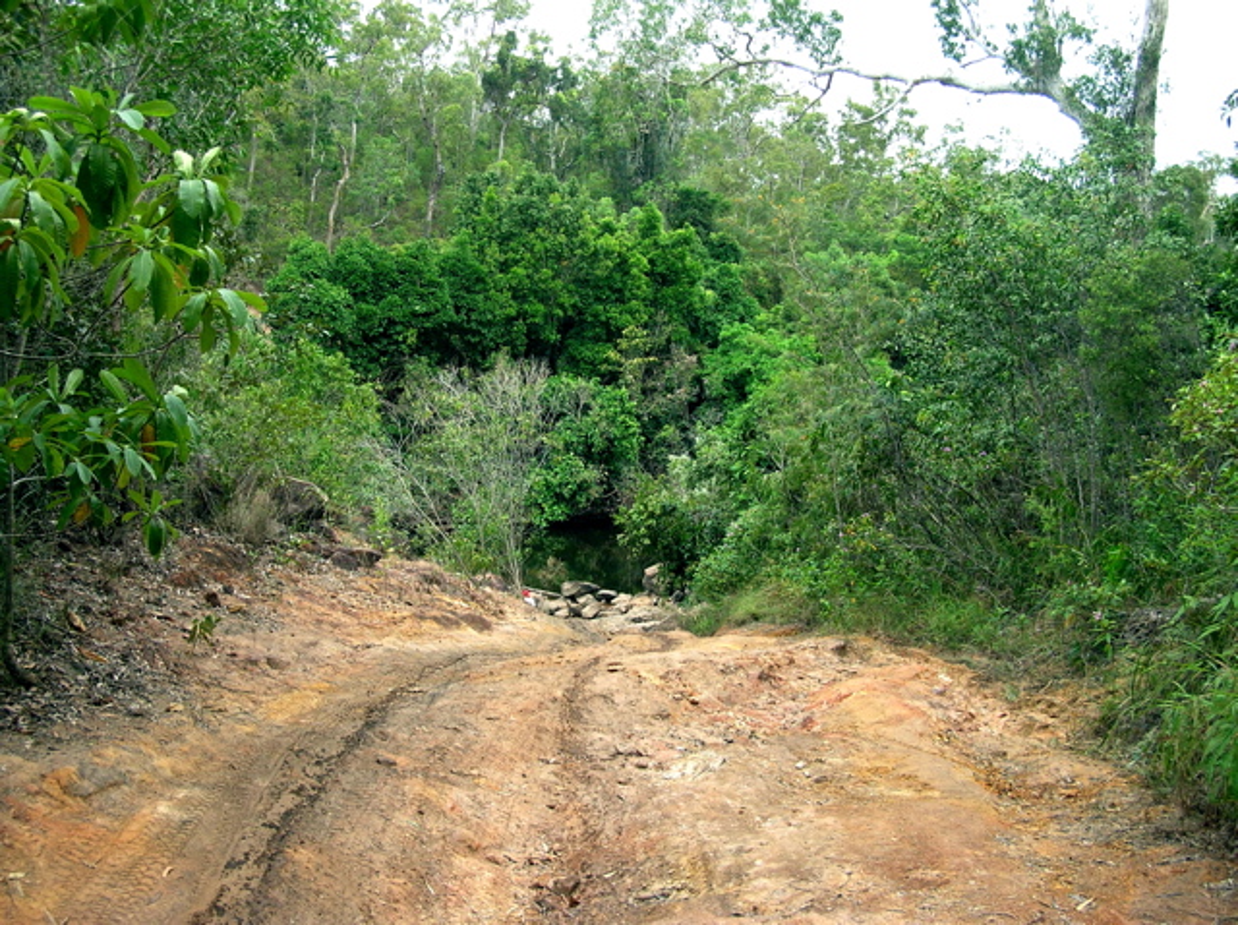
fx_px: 1286
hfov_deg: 51.4
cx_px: 619
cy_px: 462
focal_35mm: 36
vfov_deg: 39.6
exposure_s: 1/167
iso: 50
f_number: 2.7
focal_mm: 6
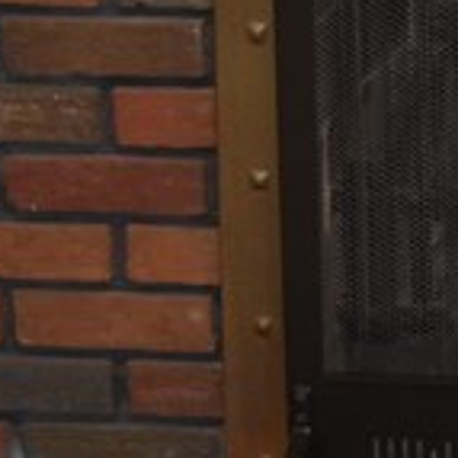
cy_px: -243
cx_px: 769
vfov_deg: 7.7
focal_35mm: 222
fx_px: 3326
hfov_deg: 7.7
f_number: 3.8
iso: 1600
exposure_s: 1/60
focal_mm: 23
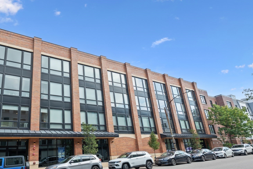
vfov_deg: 58.4
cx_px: 78
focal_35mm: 21
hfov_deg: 77.7
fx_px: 148
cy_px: 110
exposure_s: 1/100
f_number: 8
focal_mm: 15
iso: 100
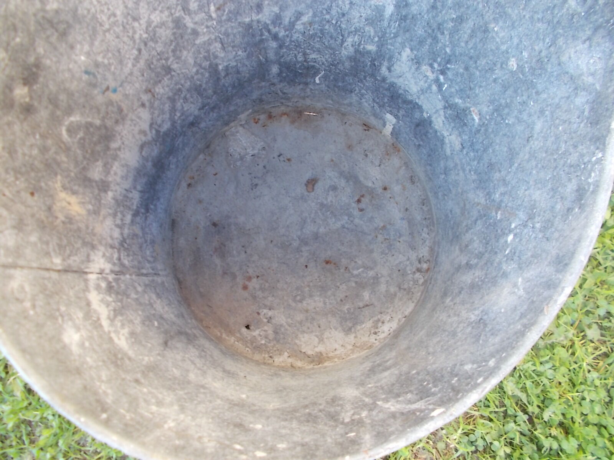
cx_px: 307
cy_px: 230
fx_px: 461
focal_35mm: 26
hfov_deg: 67.3
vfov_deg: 53.1
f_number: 3.2
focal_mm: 4.6
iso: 80
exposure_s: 1/25
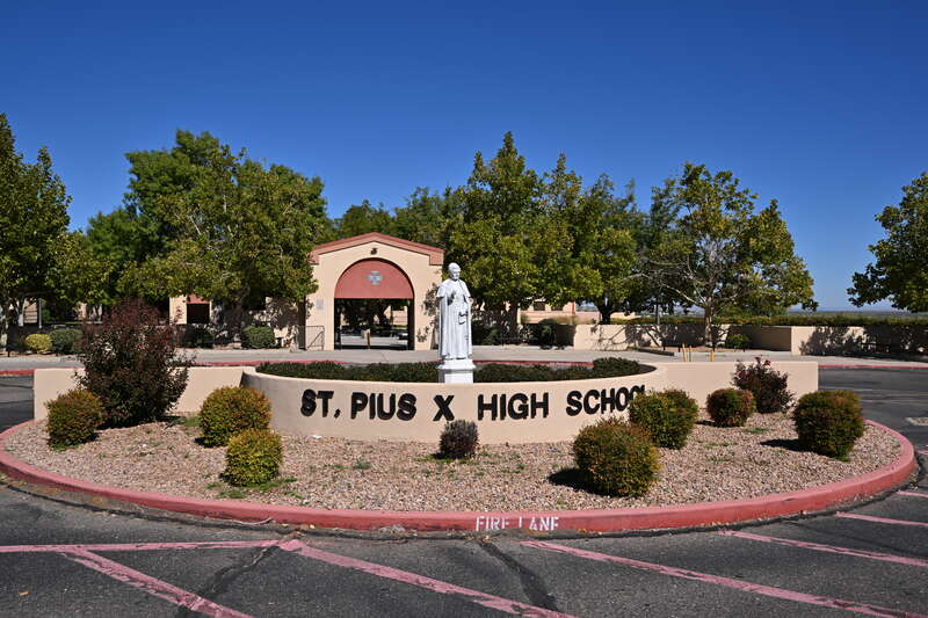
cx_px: 464
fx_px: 773
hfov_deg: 61.9
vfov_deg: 43.6
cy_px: 309
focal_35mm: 30
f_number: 8
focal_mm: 30
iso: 64
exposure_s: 1/500
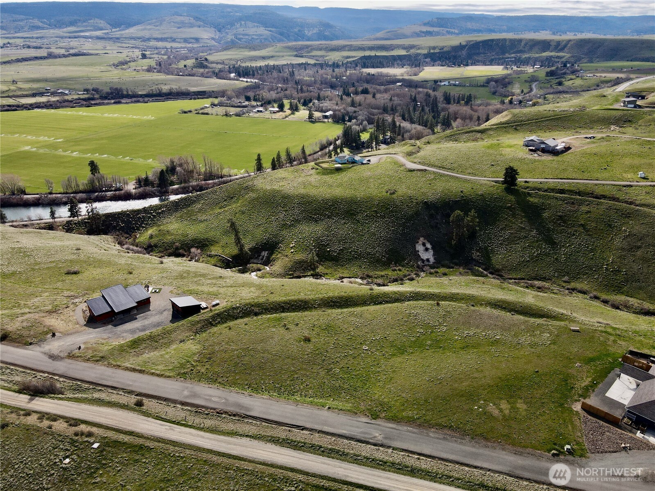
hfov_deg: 71.6
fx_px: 454
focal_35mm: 24
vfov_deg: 56.8
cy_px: 246
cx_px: 328
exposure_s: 1/800
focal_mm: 4.5
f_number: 2.8
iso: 100
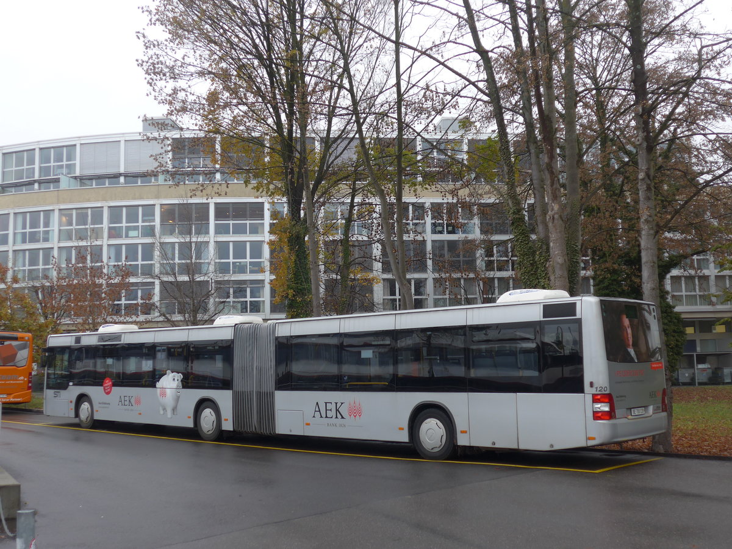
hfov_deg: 47.9
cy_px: 274
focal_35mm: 39
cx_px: 366
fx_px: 825
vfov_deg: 36.8
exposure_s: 1/125
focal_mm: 8
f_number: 2.8
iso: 80
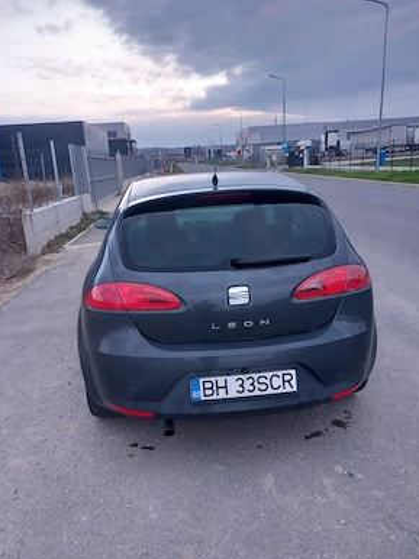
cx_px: 204
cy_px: 288
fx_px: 452
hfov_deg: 49.7
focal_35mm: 28
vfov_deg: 63.5
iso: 160
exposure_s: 1/50
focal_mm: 4
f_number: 1.8
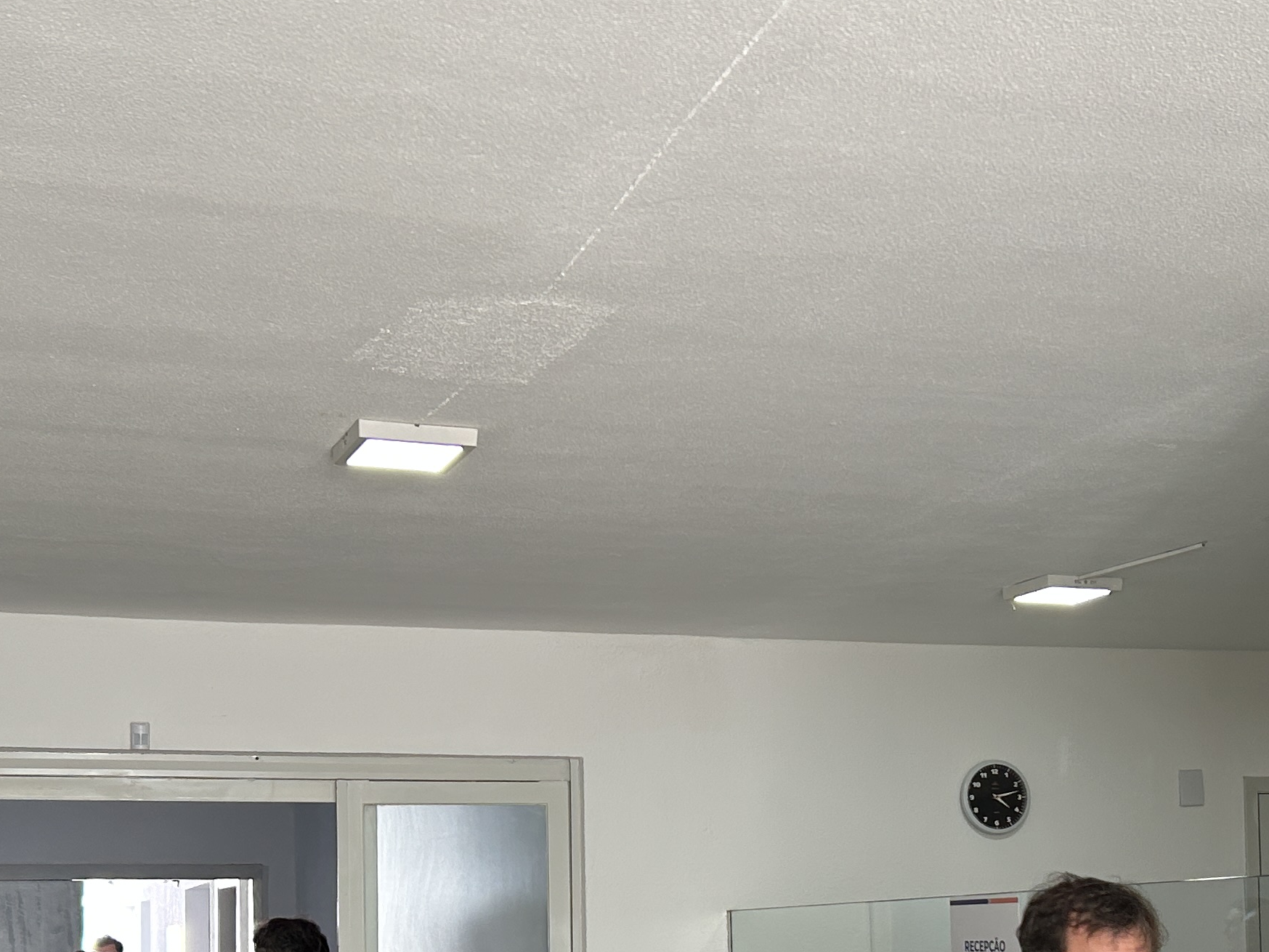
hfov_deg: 32.2
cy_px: 844
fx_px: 2199
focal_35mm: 60
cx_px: 620
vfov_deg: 23.8
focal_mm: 5.7
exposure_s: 1/121
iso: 80
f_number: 1.5
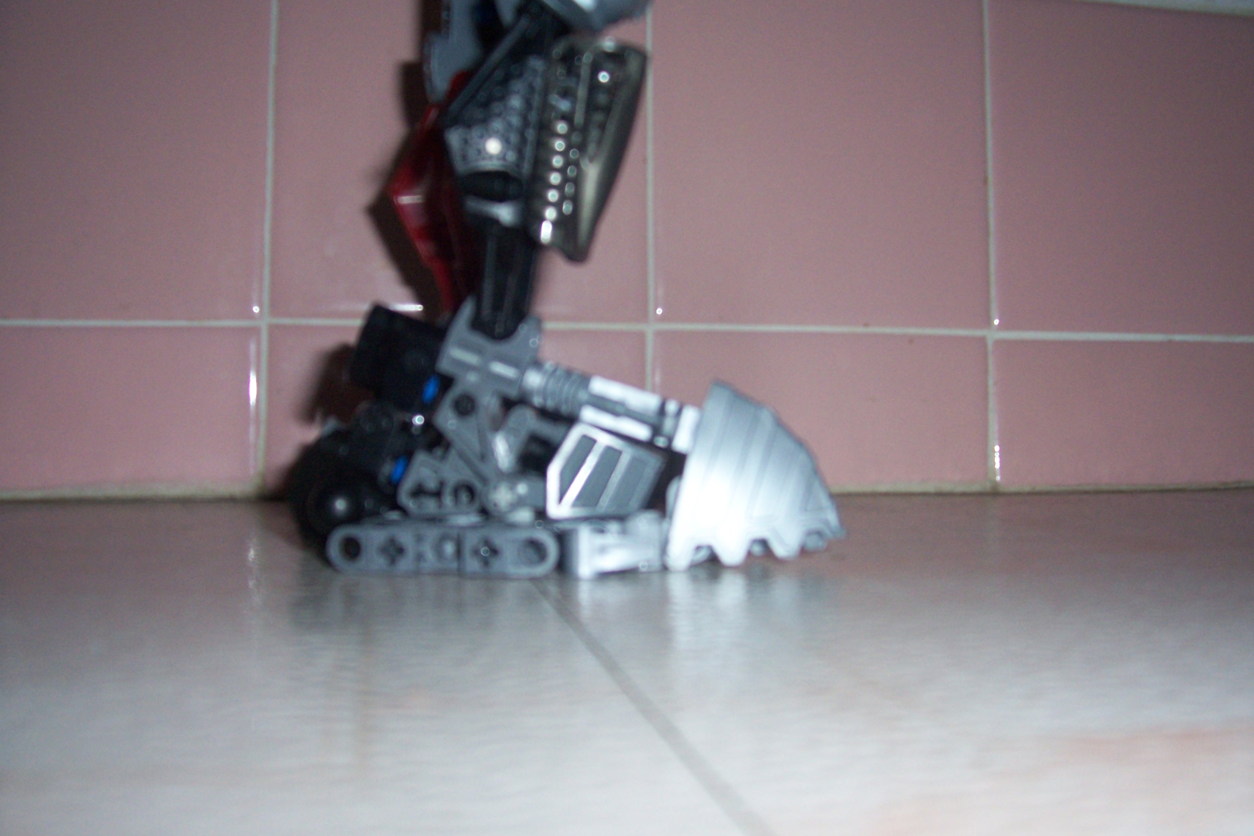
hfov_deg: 55.8
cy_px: 418
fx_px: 1184
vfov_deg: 38.9
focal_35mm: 34
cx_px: 627
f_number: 2.7
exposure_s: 1/60
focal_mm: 5.6
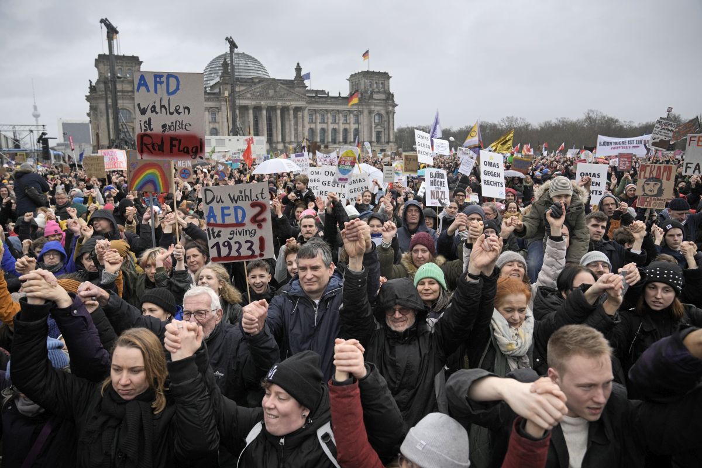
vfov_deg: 53.1
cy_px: 234
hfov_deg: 73.7
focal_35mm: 24
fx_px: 468
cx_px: 351
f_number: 4
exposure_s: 1/1000
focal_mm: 24
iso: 400
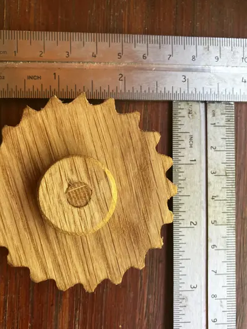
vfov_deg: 58.3
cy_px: 180
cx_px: 111
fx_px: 295
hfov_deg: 45.3
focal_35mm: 31
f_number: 1.8
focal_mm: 3.99
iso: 50
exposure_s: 1/121
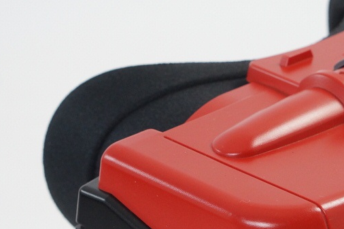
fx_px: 1700
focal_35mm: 178
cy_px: 195
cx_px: 367
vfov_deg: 7.7
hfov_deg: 11.4
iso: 800
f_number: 6.3
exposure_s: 1/80
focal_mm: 50
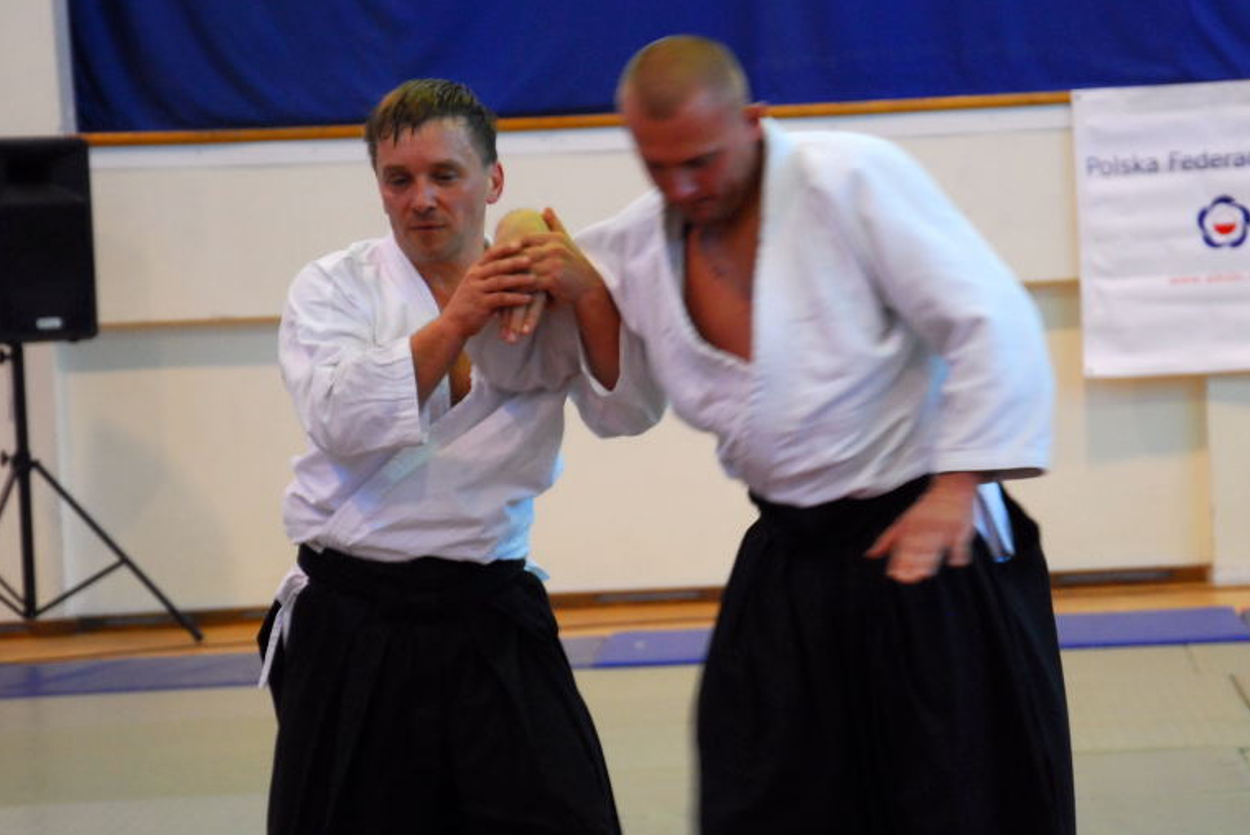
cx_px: 761
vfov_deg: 8.5
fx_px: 5628
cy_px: 455
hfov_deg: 12.7
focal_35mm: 162
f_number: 5.6
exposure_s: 1/40
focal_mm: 80
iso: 800
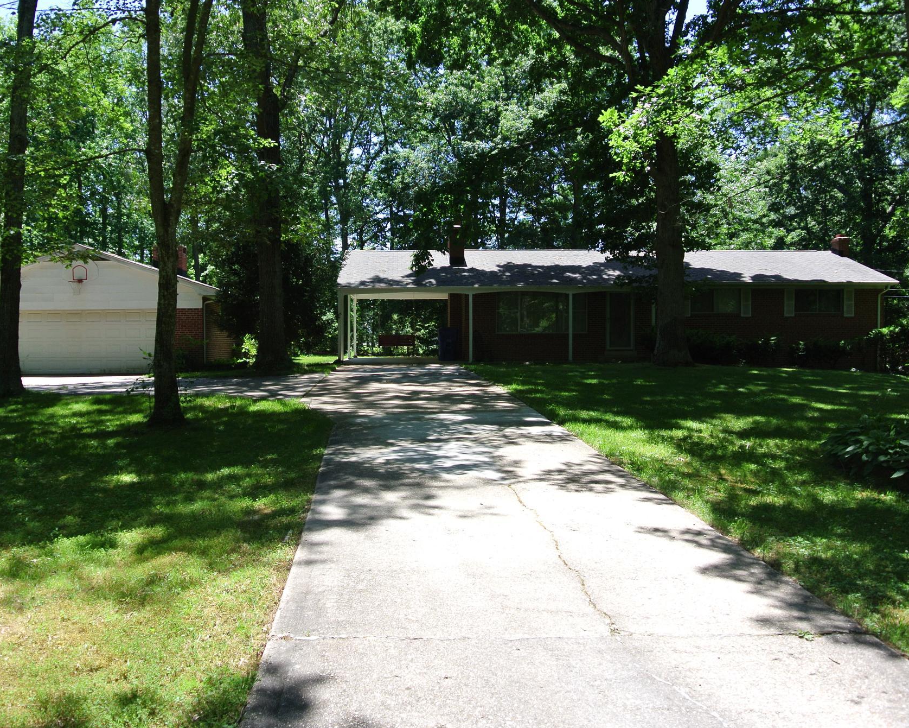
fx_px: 834
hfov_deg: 57.1
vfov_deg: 47.1
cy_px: 365
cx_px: 424
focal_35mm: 31
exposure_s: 1/320
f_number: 4
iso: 100
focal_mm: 10
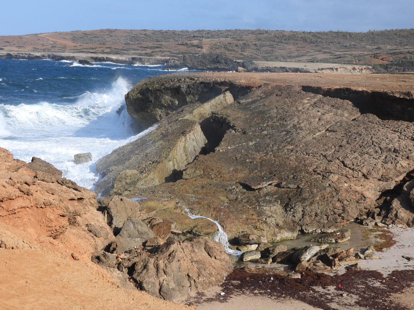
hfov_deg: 32.2
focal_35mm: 60
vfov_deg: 24.4
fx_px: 718
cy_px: 155
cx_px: 207
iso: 100
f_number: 3.5
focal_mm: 10.7
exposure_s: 1/1250
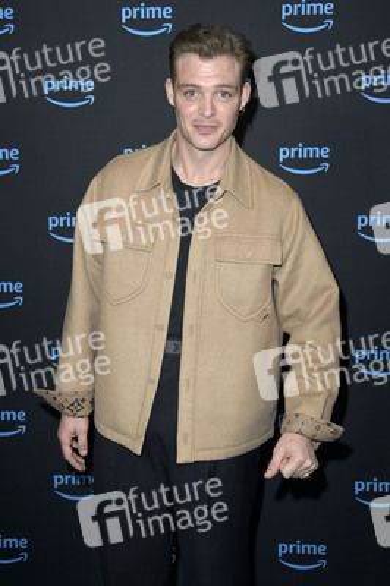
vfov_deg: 38.2
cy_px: 293
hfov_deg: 25.9
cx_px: 195
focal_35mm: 52
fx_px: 846
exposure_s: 1/250
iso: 800
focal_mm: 52
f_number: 5.6
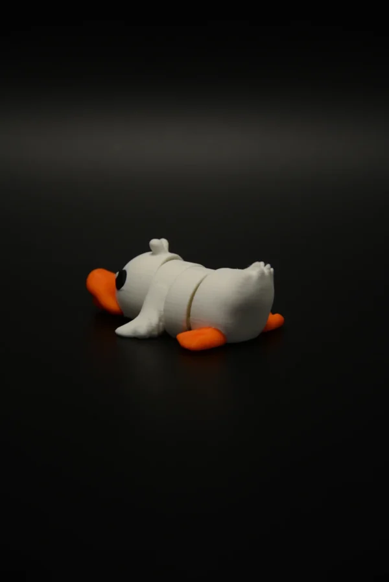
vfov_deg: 13.0
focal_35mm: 158
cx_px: 194
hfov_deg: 8.7
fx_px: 2549
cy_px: 291
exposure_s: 1/60
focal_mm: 105
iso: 400
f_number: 5.6
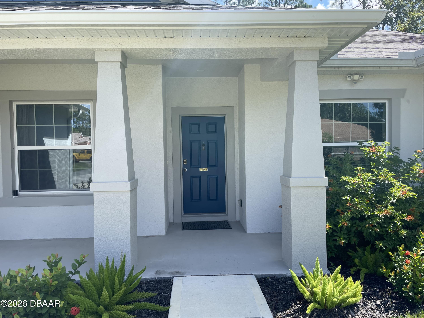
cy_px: 159
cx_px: 212
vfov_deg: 53.1
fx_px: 318
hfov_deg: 67.3
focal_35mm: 26
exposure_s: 1/1208
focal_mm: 4.2
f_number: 1.6
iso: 32
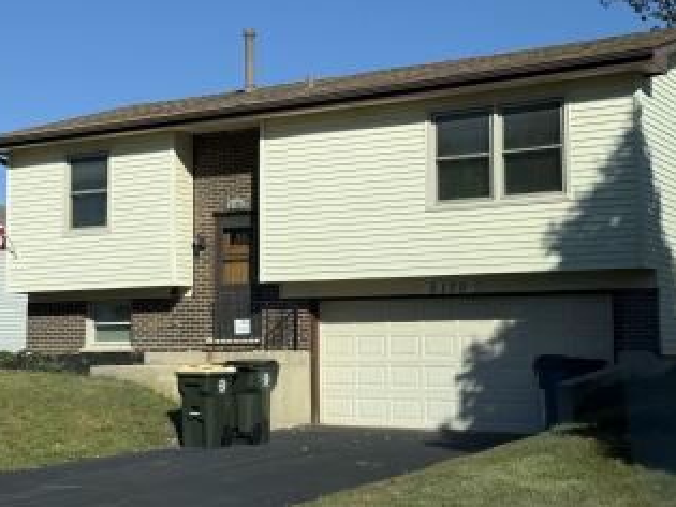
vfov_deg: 24.0
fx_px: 1191
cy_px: 247
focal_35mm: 61
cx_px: 339
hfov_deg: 31.7
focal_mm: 6.76
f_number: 1.78
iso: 64
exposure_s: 1/6024
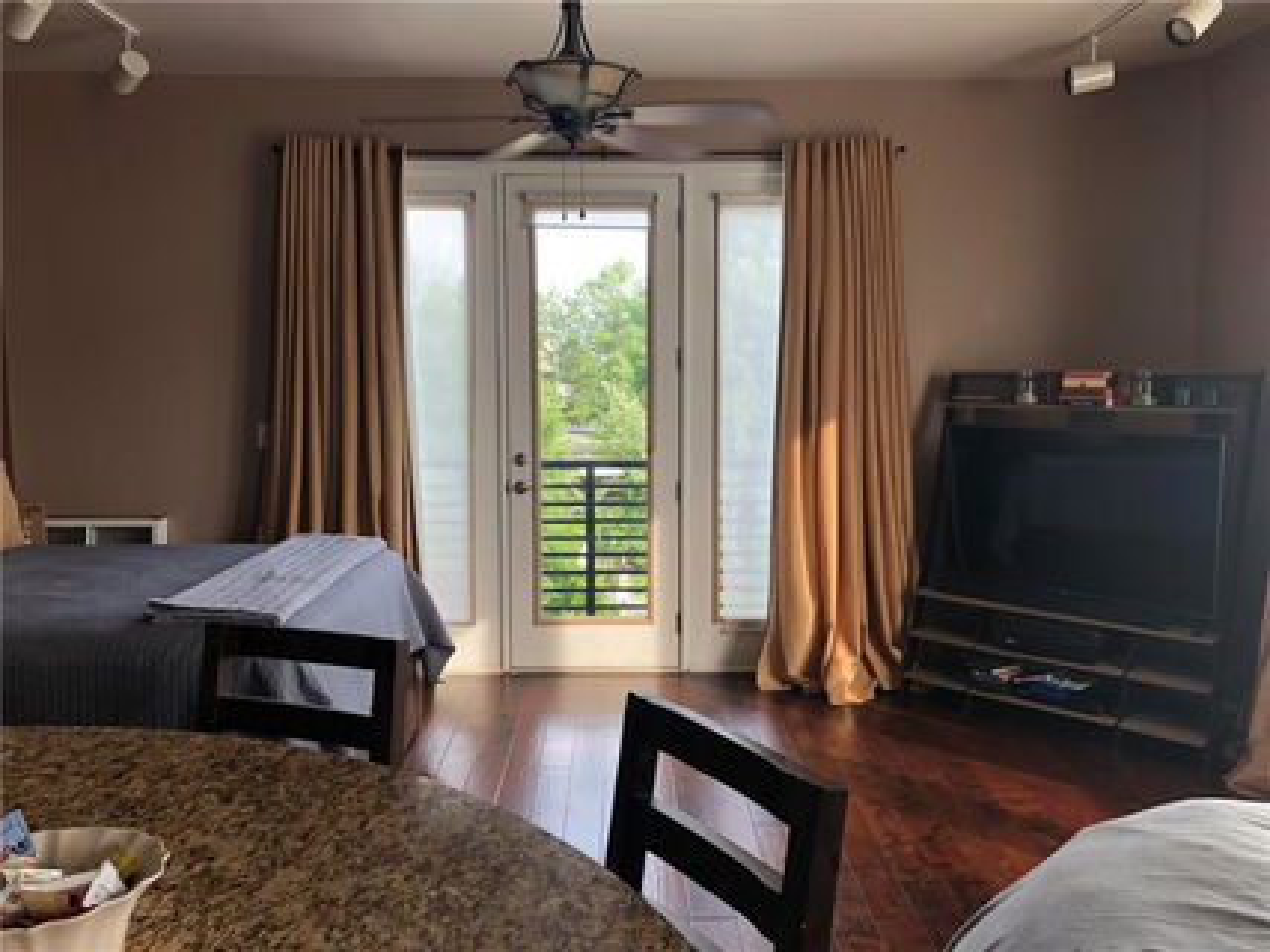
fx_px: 1027
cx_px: 635
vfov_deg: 49.7
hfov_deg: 63.5
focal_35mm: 28
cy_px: 476
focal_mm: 4
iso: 50
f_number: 1.8
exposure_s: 1/120
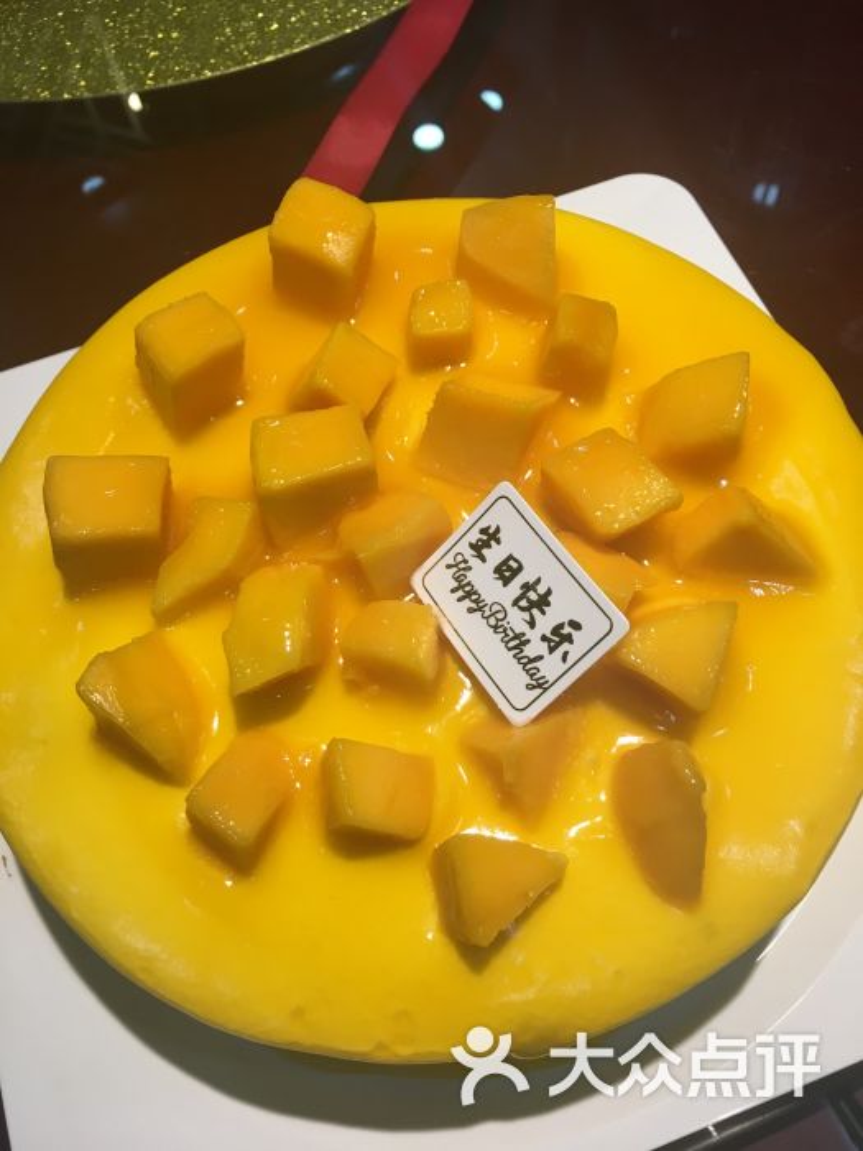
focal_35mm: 29
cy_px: 576
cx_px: 432
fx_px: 964
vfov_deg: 61.7
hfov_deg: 48.2
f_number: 2.2
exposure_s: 1/33
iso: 40
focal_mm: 4.15
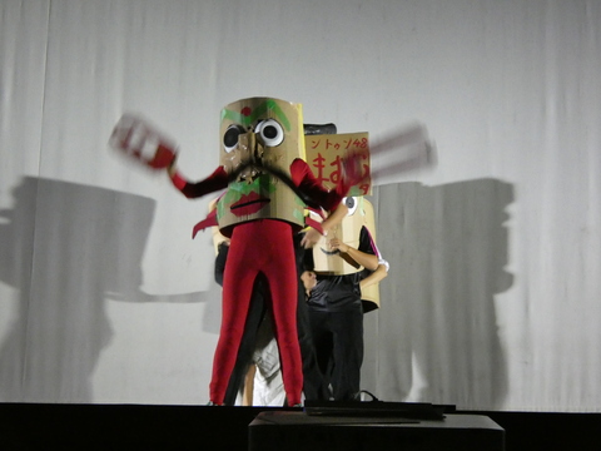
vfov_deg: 22.3
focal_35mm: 66
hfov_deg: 29.4
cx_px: 300
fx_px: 1146
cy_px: 226
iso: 1600
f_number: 4.2
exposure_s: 1/25
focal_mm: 11.9
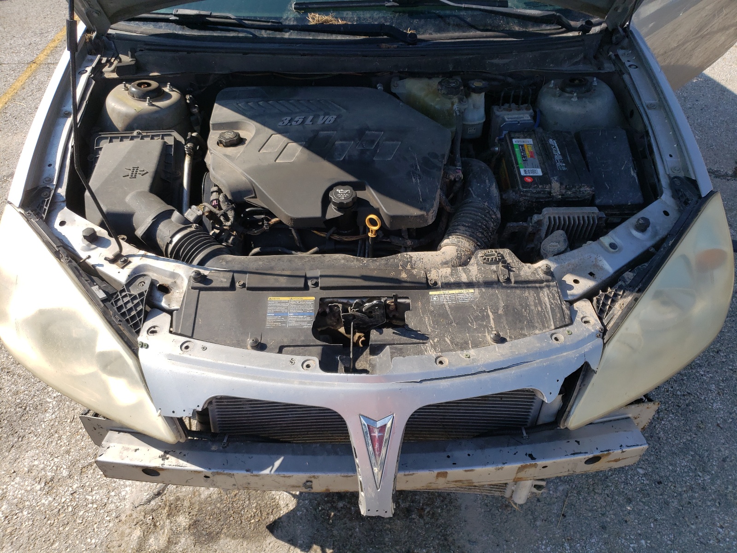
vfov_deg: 53.1
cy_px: 276
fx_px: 554
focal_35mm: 26
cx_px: 368
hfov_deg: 67.3
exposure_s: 1/2000
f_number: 1.5
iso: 50
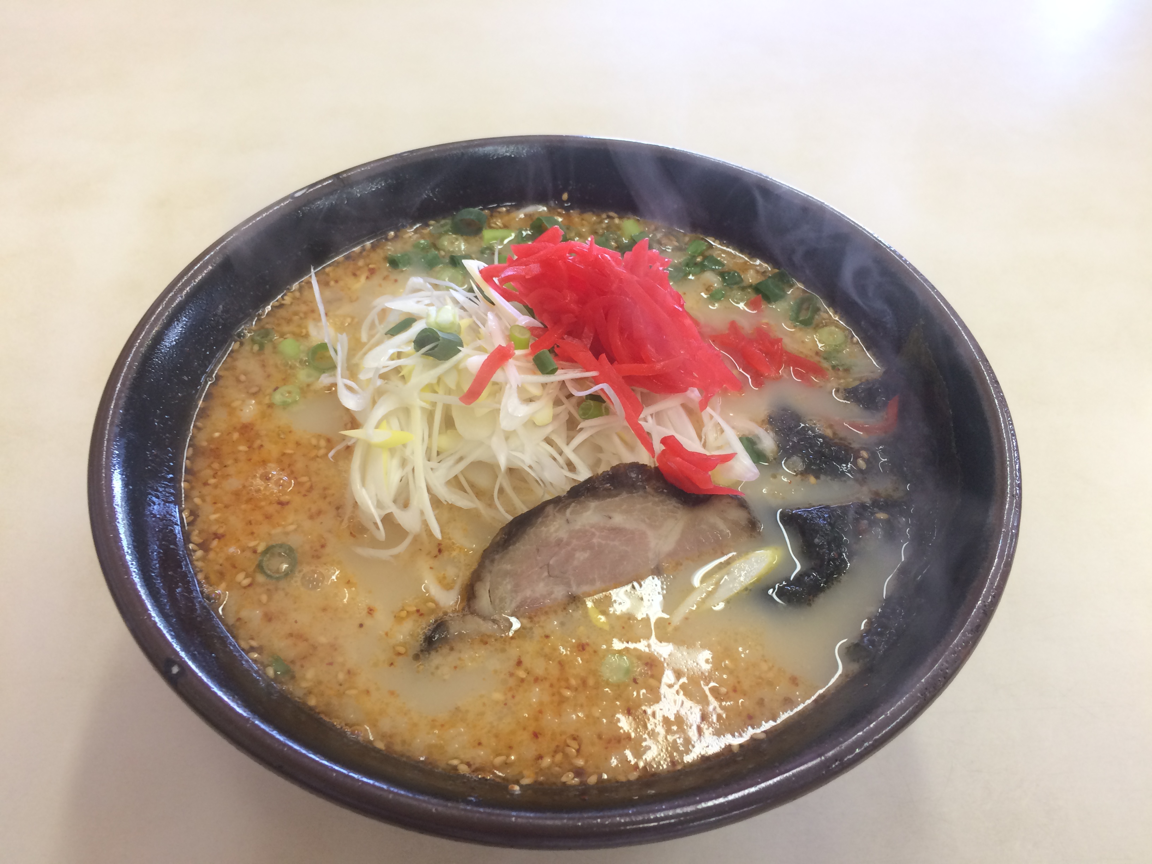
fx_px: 965
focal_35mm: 29
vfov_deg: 48.2
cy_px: 432
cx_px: 576
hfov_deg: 61.7
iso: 50
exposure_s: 1/30
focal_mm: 4.15
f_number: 2.2
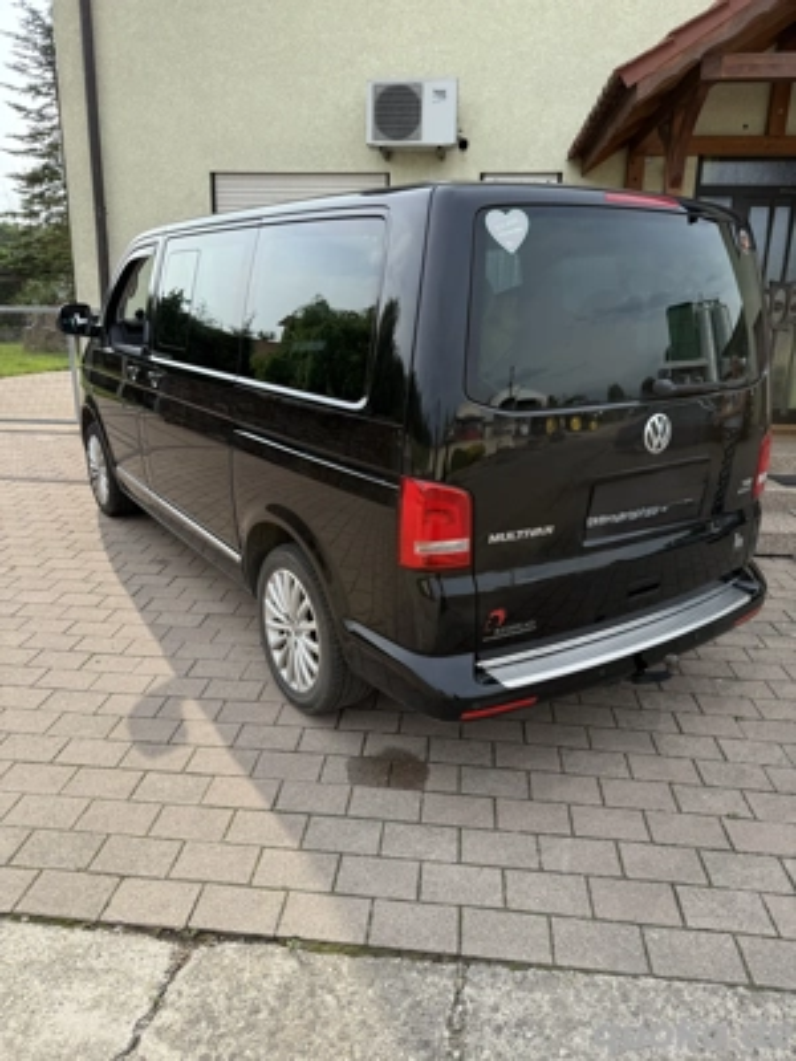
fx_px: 736
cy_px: 530
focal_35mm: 24
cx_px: 398
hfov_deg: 56.8
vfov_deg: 71.6
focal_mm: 6.76
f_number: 1.78
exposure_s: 1/1812
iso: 80
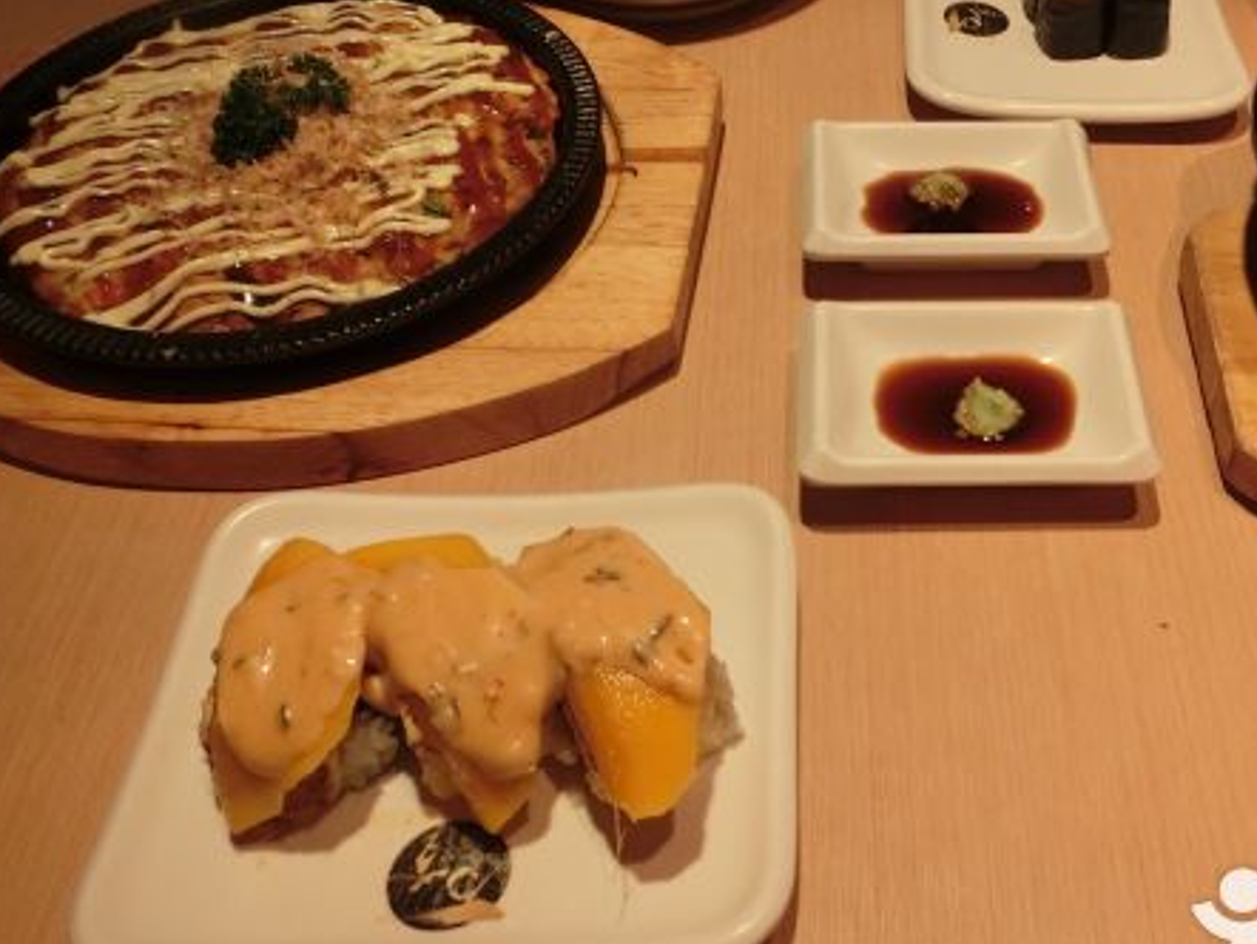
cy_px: 337
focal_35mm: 38
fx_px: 1381
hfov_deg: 47.5
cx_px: 910
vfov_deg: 37.5
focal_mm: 4.24
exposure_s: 1/125
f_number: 3
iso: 200
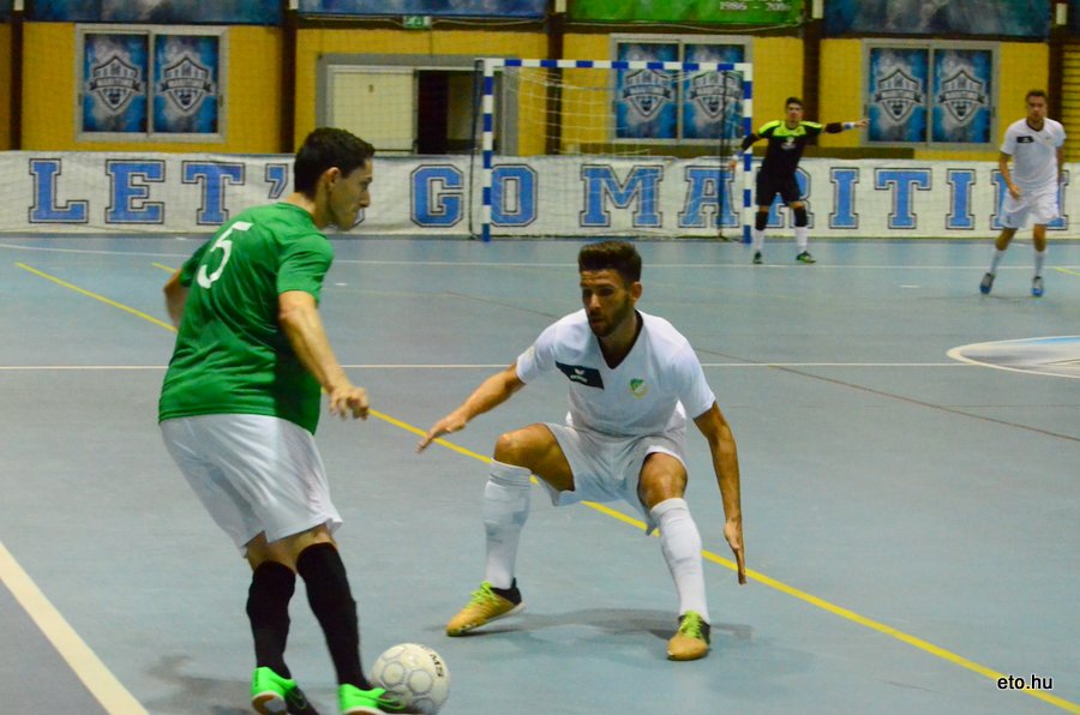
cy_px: 358
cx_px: 540
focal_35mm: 120
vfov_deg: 11.4
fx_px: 3592
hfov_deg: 17.1
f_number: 7.1
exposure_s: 1/320
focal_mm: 80
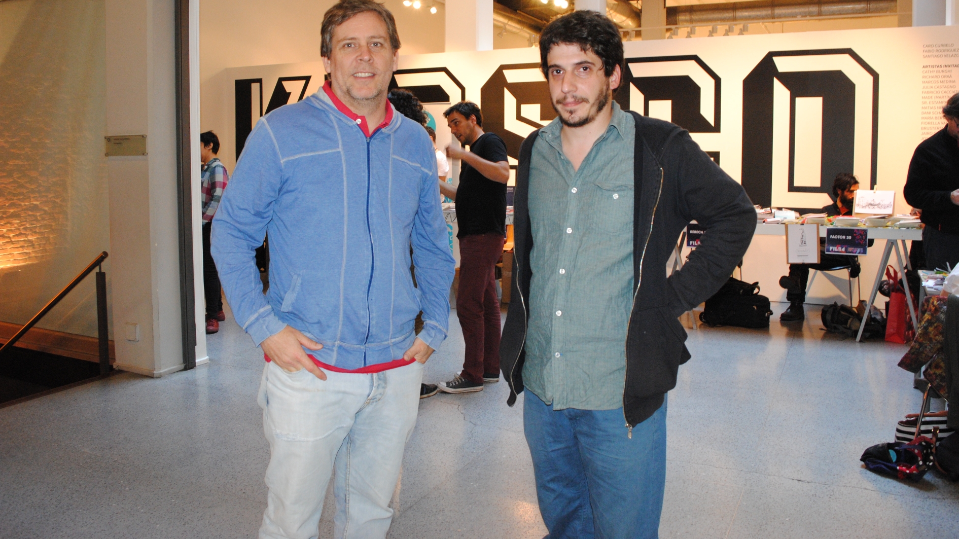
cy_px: 212
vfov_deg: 40.0
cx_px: 479
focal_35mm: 29
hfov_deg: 66.1
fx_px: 737
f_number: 5
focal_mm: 18
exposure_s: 1/30
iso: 800
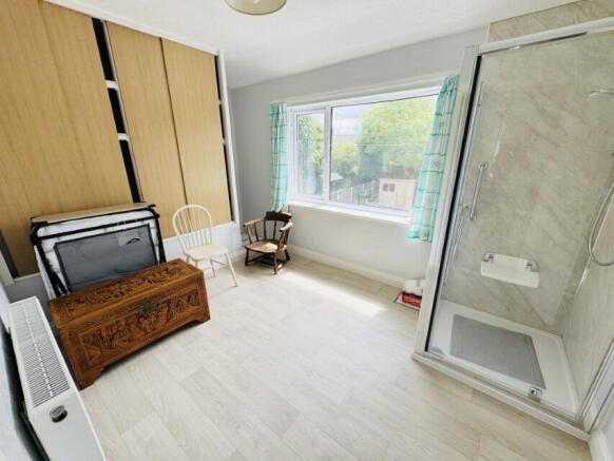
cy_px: 230
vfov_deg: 85.7
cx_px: 307
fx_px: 248
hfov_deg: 102.0
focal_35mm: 14
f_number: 2.2
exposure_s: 1/227
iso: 40
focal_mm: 2.22
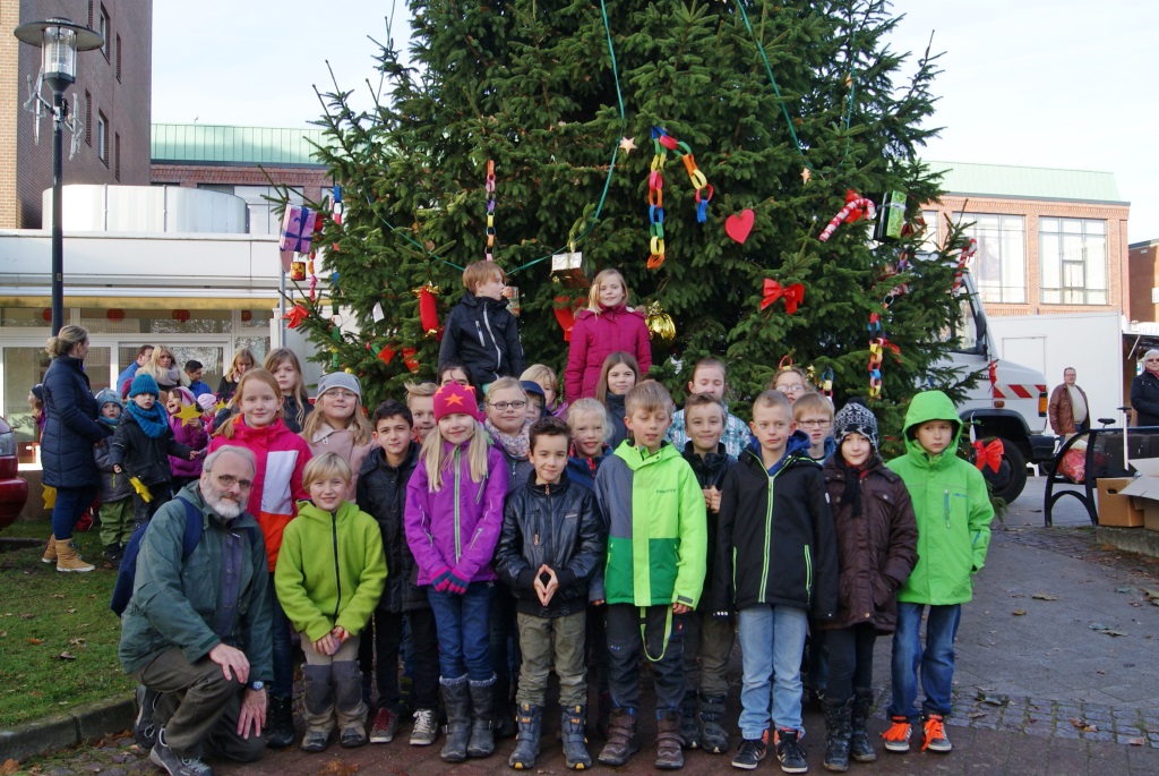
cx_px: 580
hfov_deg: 67.3
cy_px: 388
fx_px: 870
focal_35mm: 27
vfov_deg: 48.0
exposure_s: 1/60
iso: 100
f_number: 8
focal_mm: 18
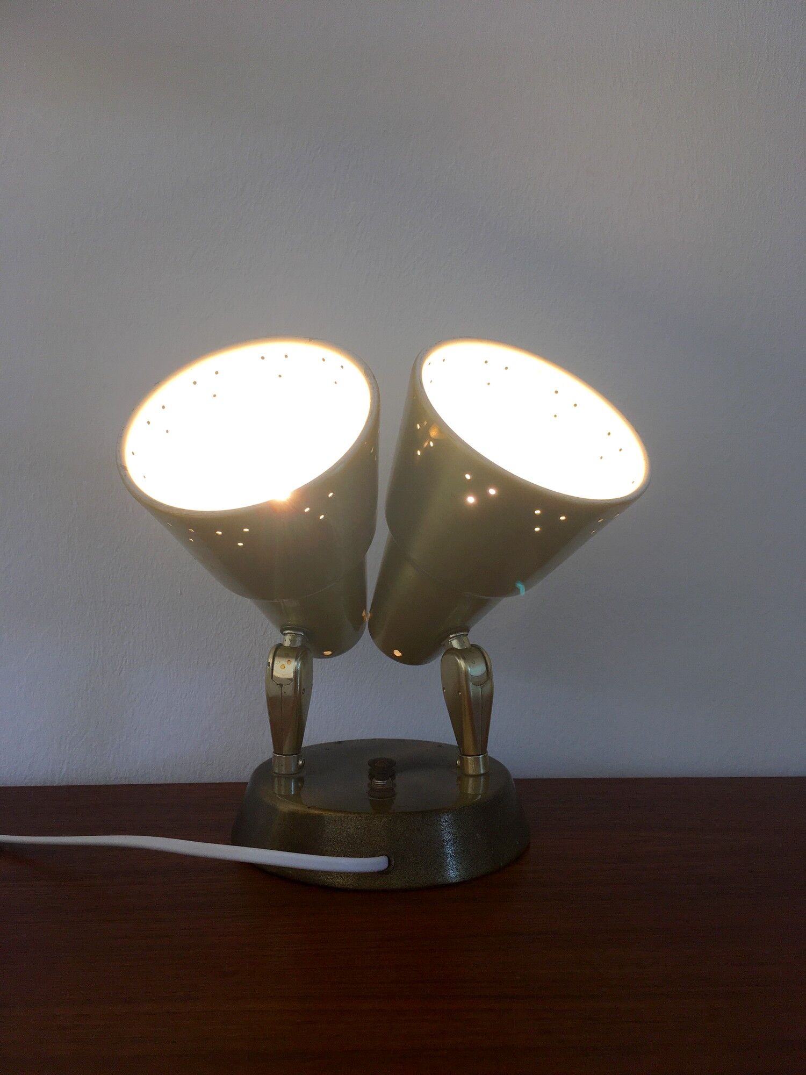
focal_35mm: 29
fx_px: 900
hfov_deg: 48.2
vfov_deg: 61.7
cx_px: 403
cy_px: 538
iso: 32
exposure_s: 1/100
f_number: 2.2
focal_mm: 4.15
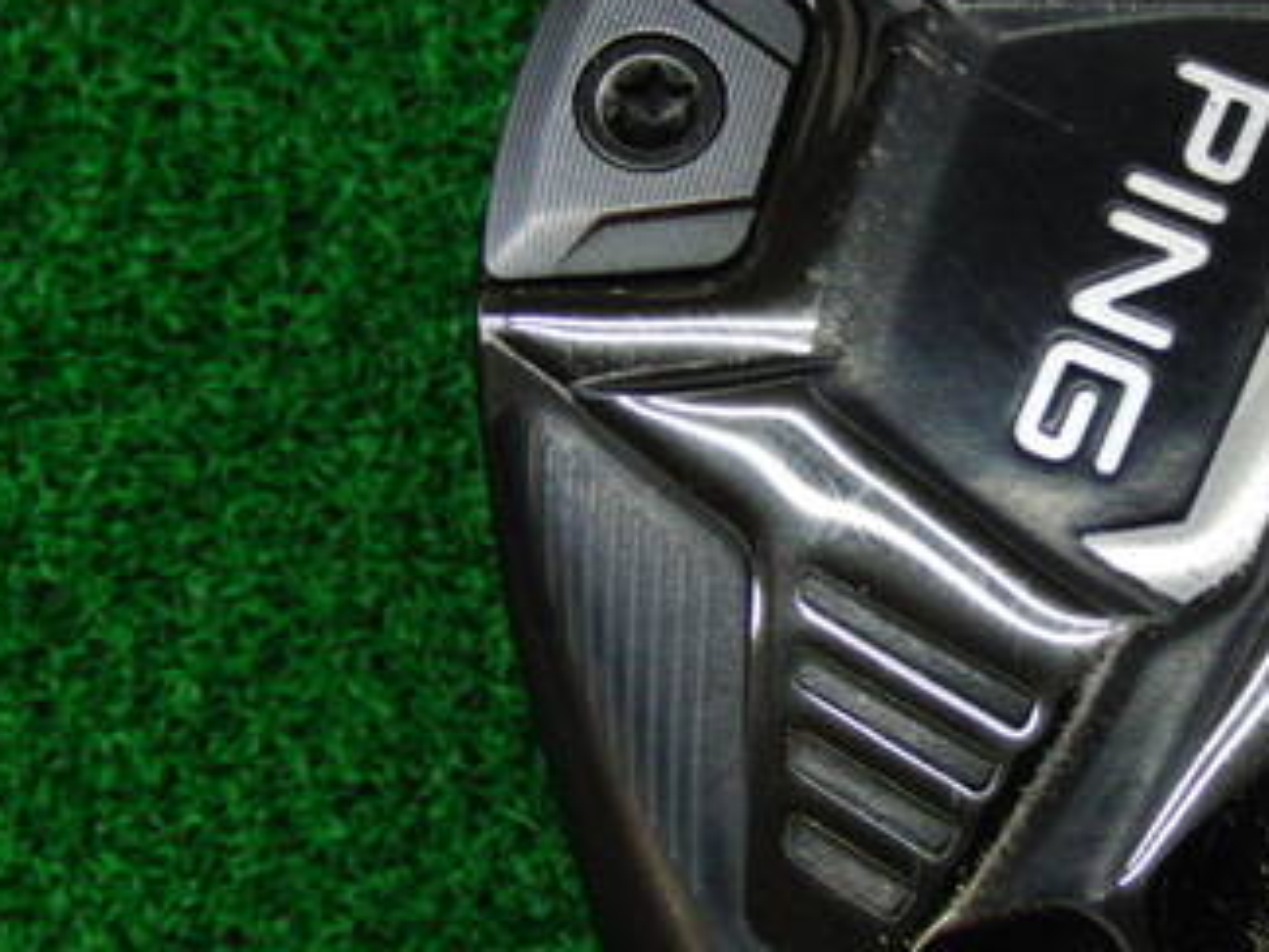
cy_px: 451
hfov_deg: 26.1
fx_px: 2676
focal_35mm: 73
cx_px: 1042
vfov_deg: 20.2
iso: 400
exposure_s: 1/60
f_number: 3.6
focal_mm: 6.42
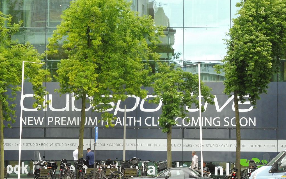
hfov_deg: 16.1
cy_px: 103
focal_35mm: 130
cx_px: 143
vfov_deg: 10.1
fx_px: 1013
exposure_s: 1/125
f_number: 5.4
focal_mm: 21.8
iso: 400
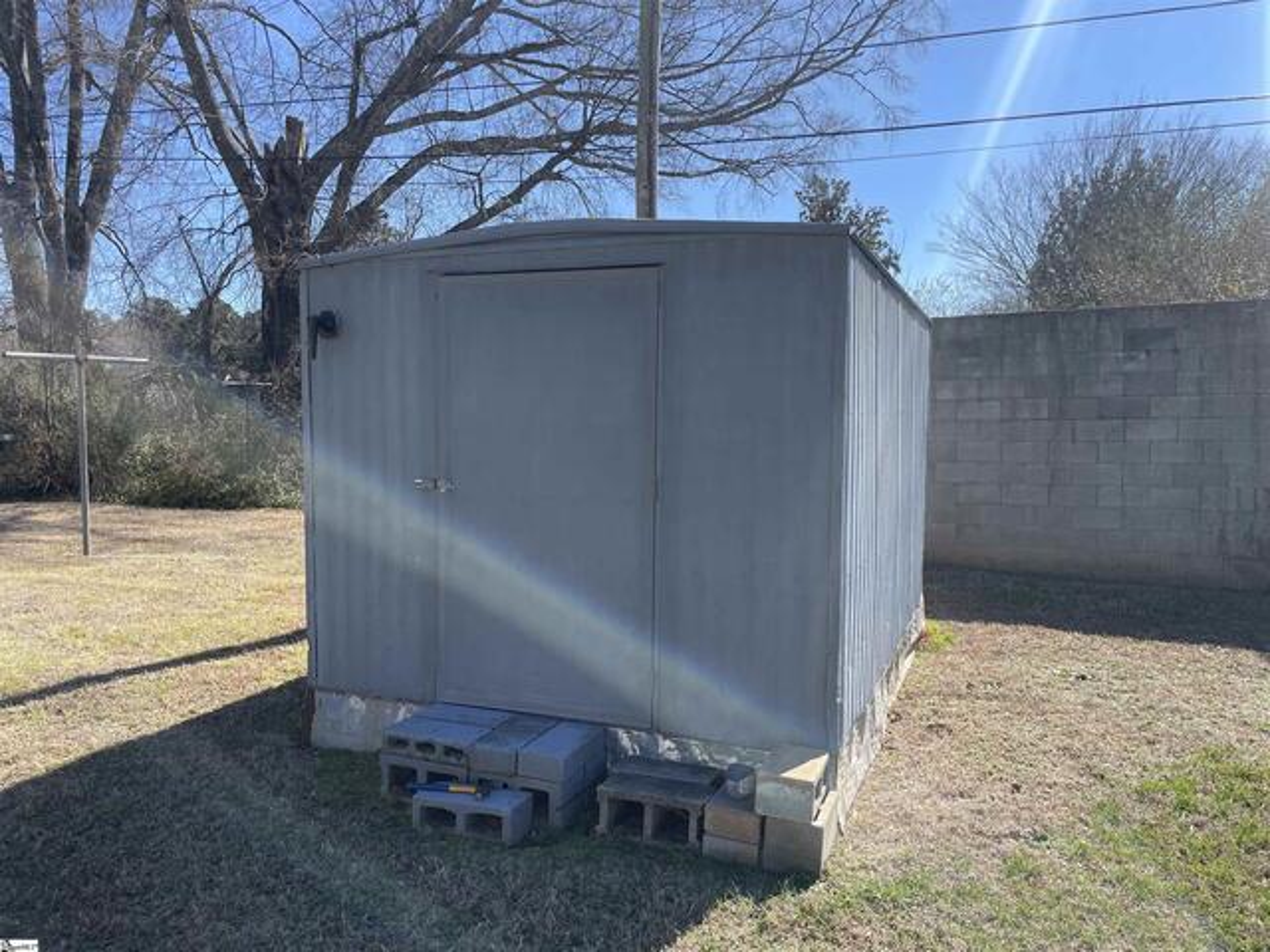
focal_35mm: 26
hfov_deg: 67.3
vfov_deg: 53.1
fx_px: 954
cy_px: 476
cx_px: 635
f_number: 1.6
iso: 32
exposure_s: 1/2053
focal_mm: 4.2
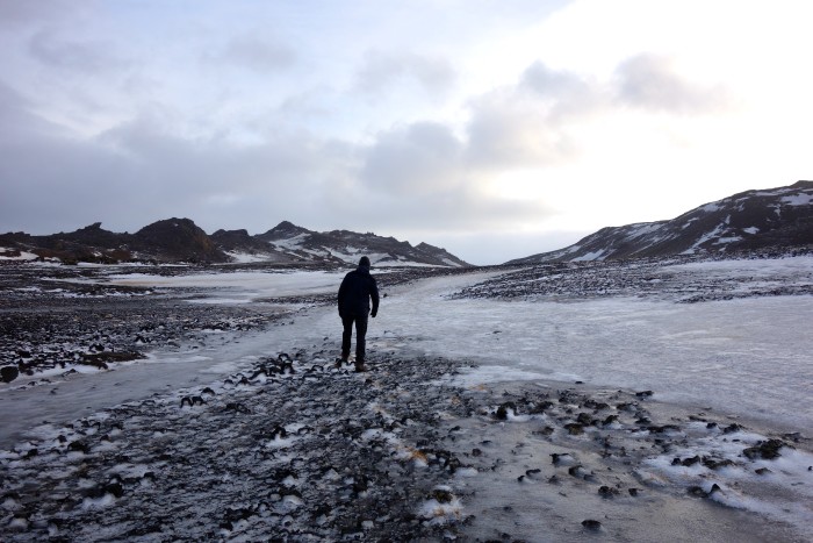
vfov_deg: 46.4
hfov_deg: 65.5
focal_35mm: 28
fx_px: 632
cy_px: 272
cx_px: 406
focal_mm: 10.4
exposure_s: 1/250
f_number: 5.6
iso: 125
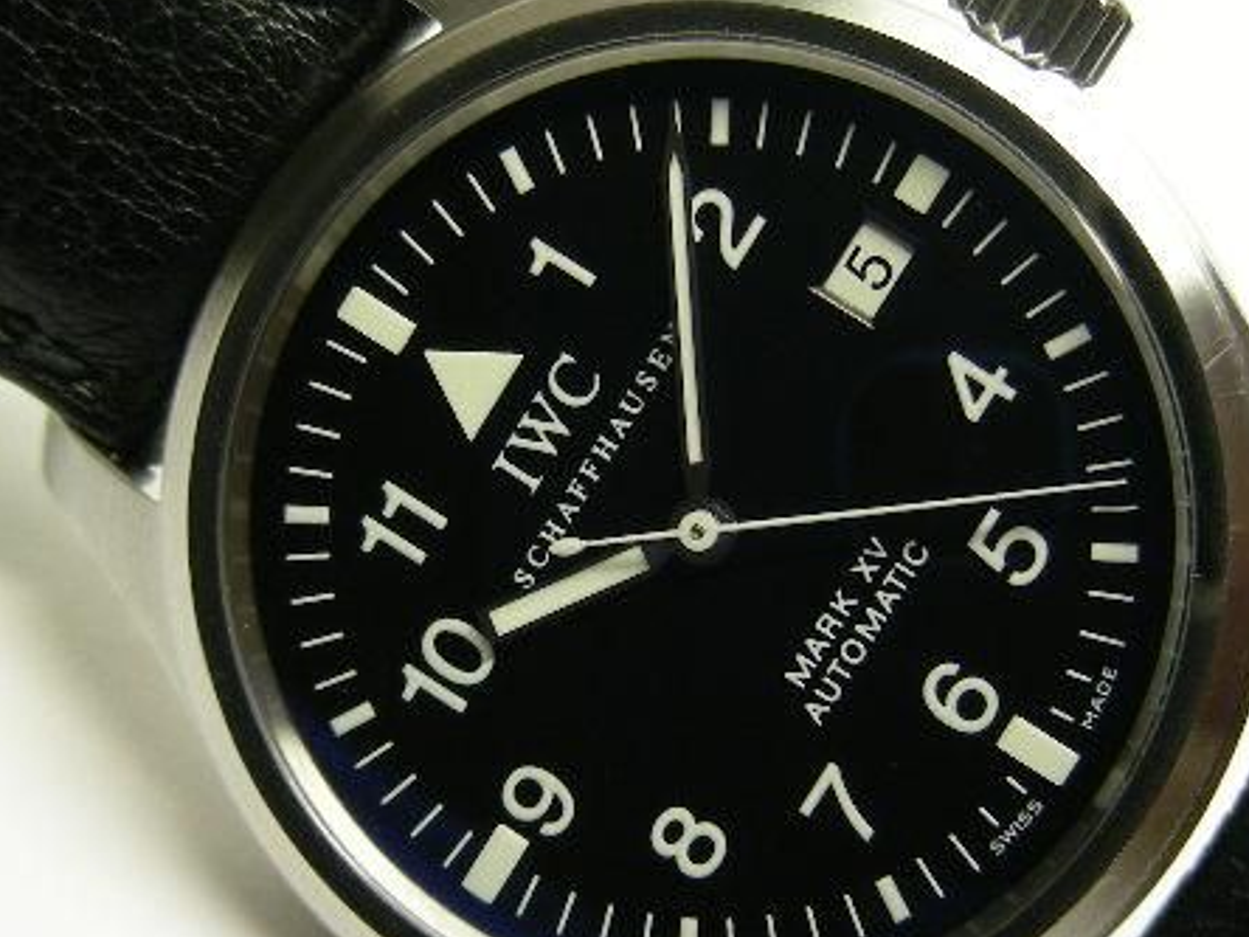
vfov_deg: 13.0
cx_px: 717
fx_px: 4113
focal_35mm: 114
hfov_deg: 17.3
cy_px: 515
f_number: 3.5
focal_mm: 13.2
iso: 50
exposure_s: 1/37.1
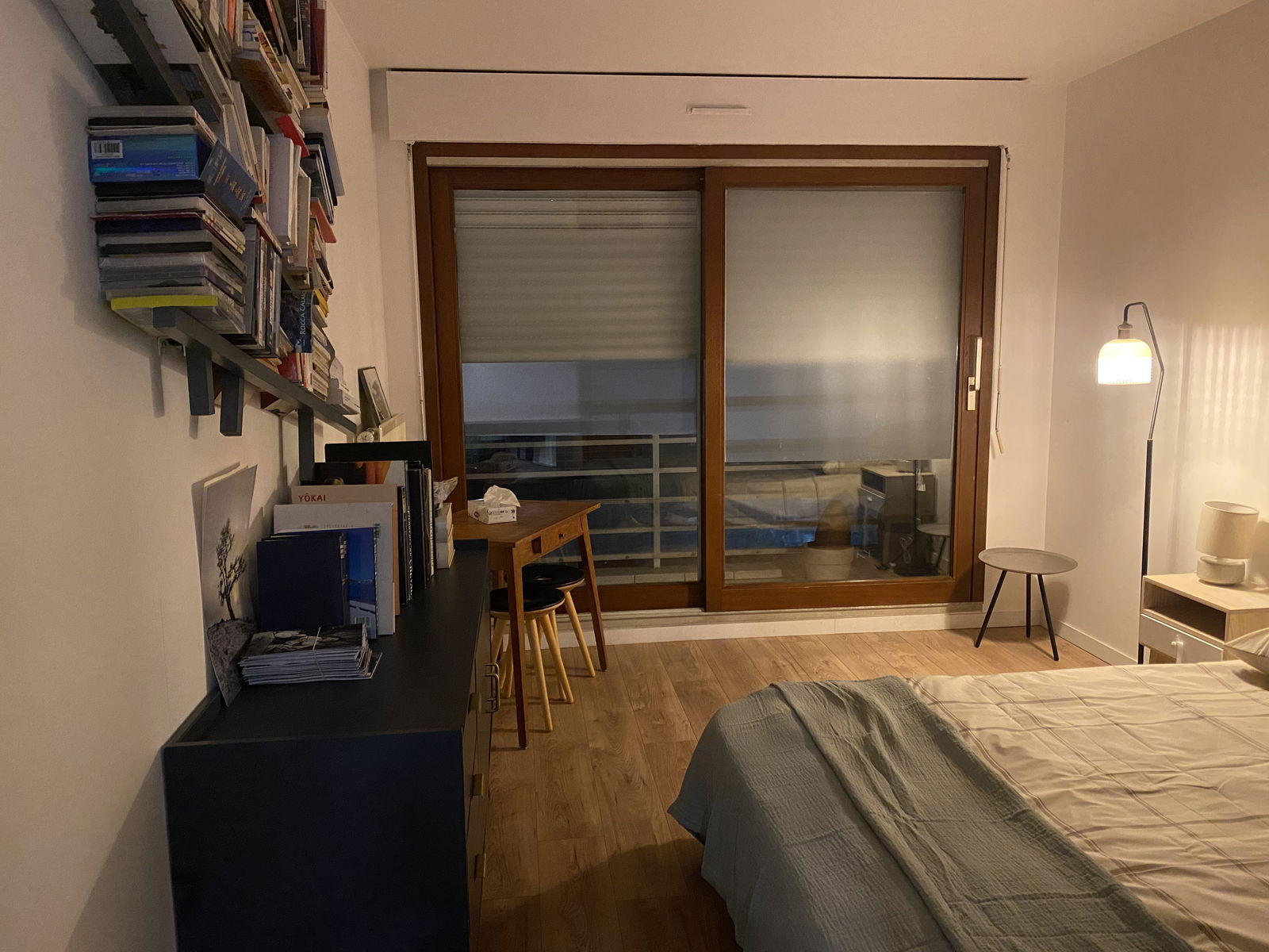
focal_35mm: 26
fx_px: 953
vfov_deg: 53.1
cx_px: 634
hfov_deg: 67.3
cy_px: 476
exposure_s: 1/25
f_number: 1.8
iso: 640
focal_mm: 4.25
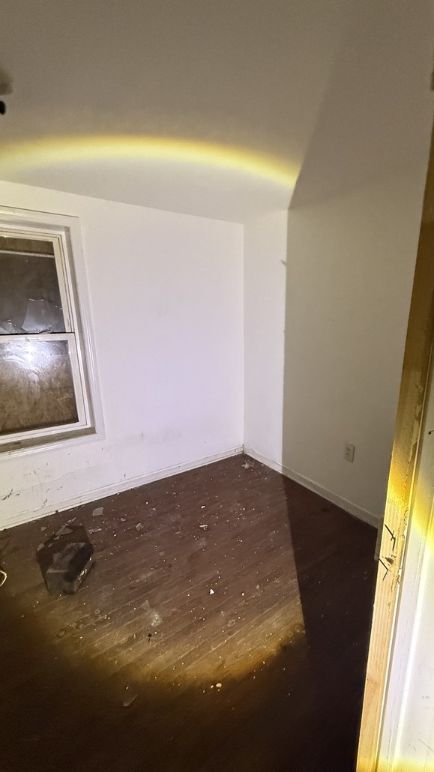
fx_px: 327
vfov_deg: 99.4
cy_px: 393
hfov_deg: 66.4
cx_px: 260
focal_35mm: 16
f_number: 2.2
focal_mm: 2.22
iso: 800
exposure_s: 1/60
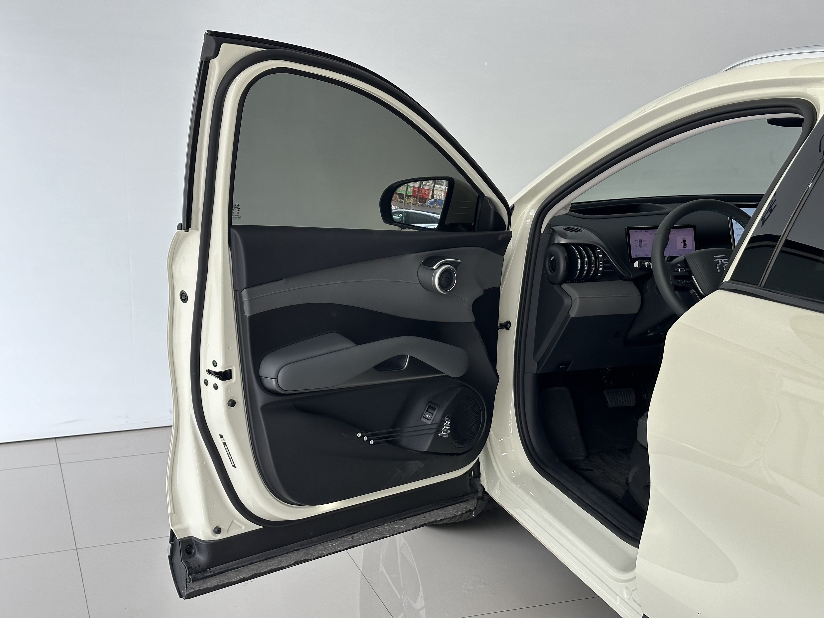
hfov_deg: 39.7
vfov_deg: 30.3
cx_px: 412
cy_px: 309
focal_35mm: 48
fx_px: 1143
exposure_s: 1/121
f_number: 1.78
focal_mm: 6.86
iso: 50
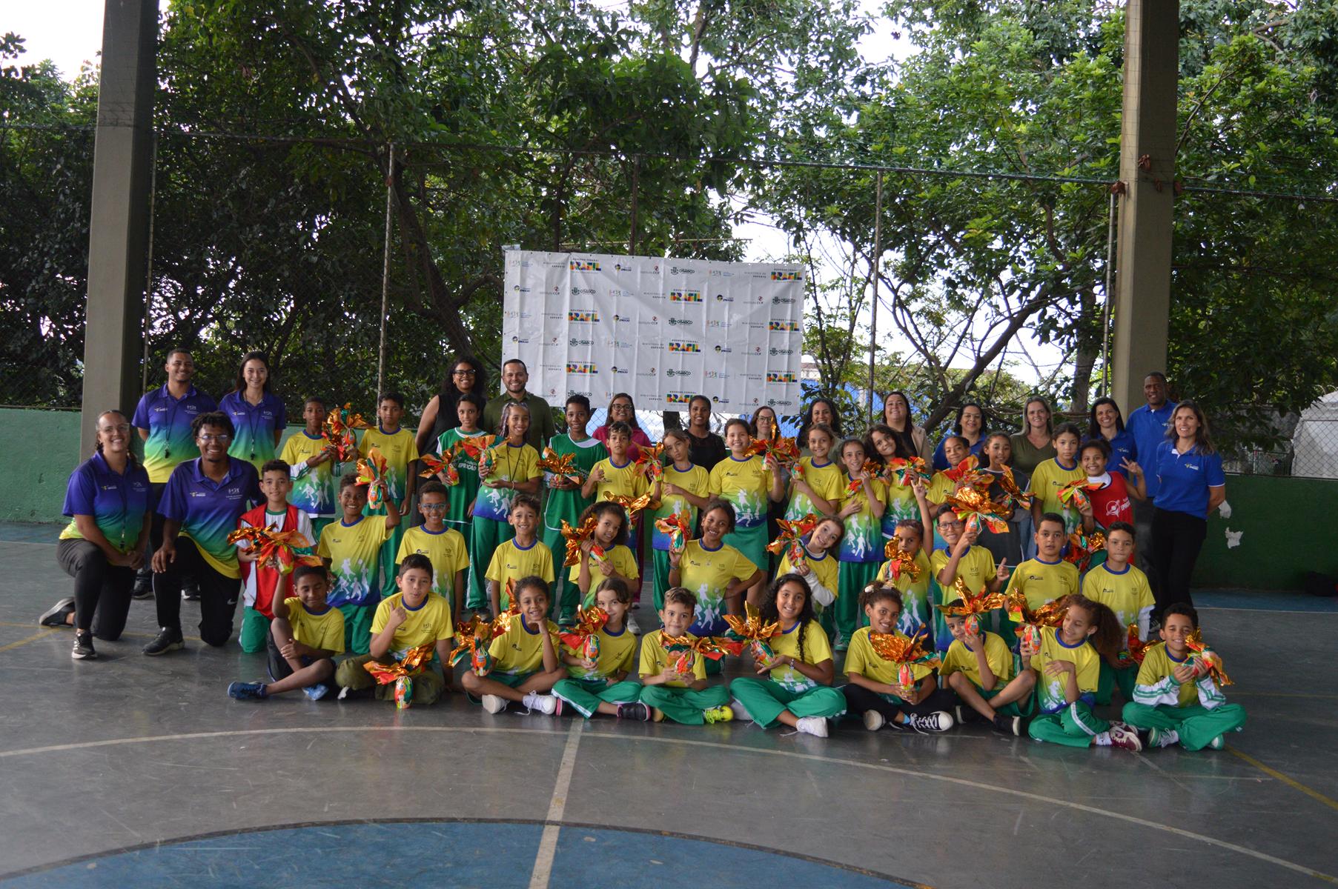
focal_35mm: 33
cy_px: 444
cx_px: 669
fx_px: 1225
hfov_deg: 57.3
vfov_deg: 39.9
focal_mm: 22
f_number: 3.8
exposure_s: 1/500
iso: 900
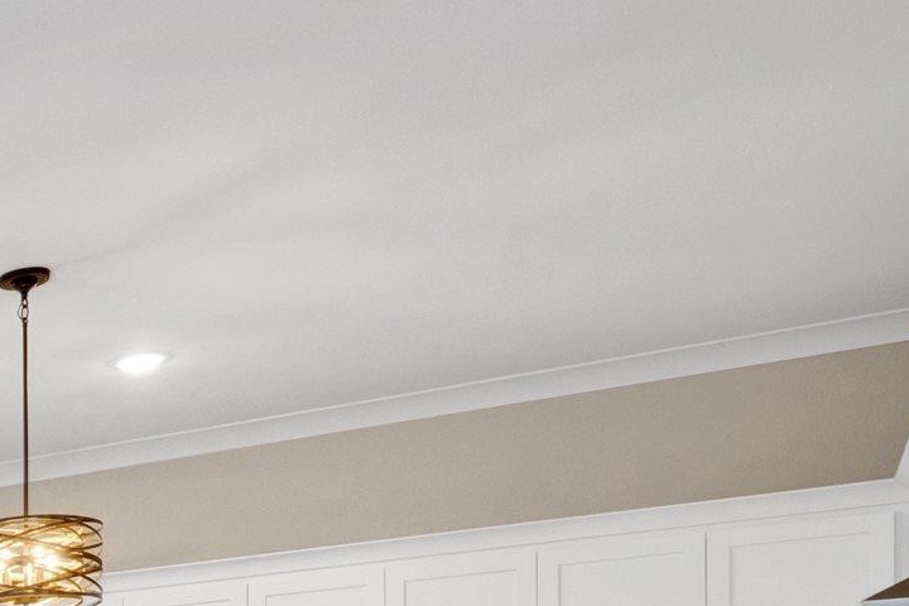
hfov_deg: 20.8
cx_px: -751
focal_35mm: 64
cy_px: 867
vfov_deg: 19.0
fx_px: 1616
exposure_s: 1/2
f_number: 13
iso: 400
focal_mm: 15
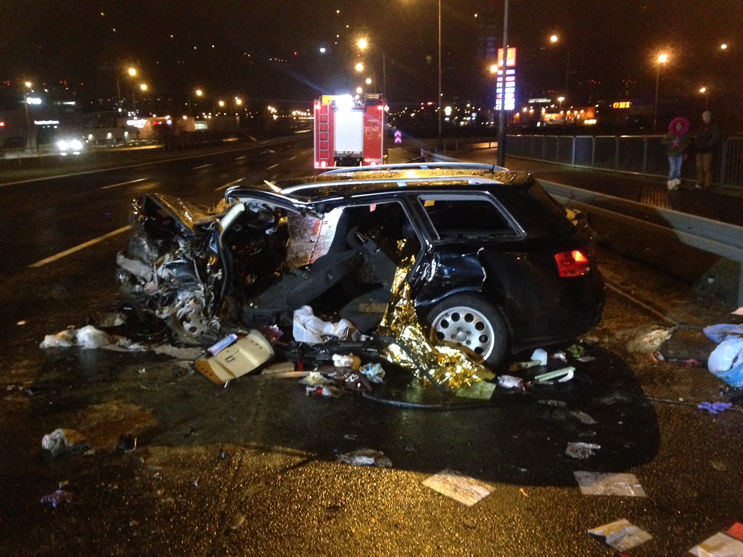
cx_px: 372
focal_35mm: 33
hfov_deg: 55.4
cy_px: 278
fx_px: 708
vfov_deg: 42.9
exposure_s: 1/15
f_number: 2.4
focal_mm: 4.12
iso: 800
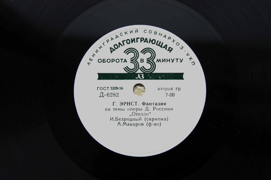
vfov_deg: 25.7
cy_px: 90
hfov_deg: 37.9
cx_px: 136
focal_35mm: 52
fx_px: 395
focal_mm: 35
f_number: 4
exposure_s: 1/60
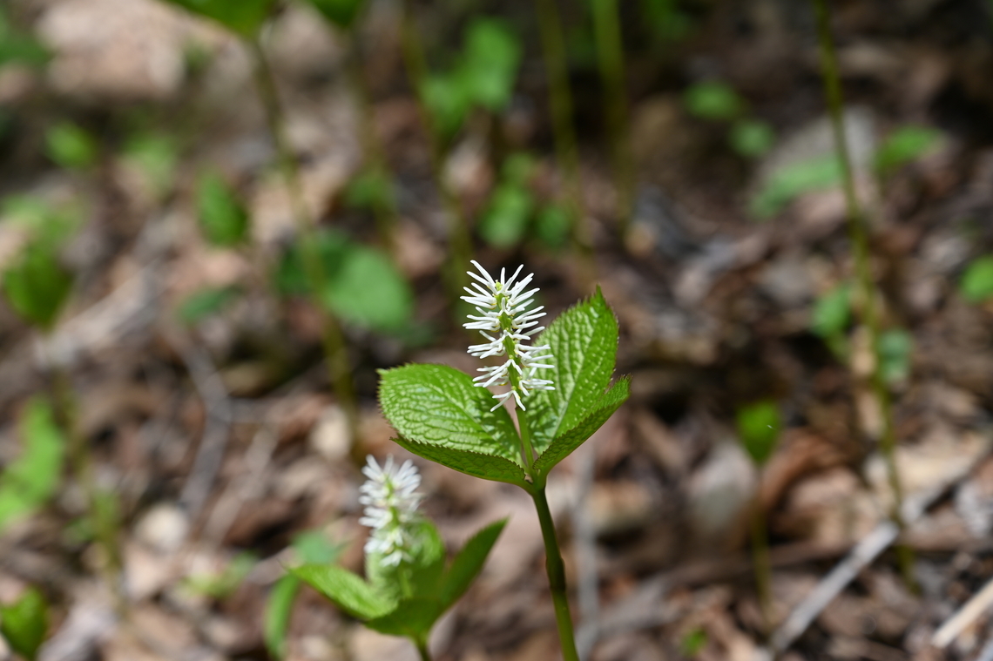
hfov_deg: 28.9
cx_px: 496
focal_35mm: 70
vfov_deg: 19.4
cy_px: 330
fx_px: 1930
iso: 110
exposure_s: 1/250
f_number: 5.6
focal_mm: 70
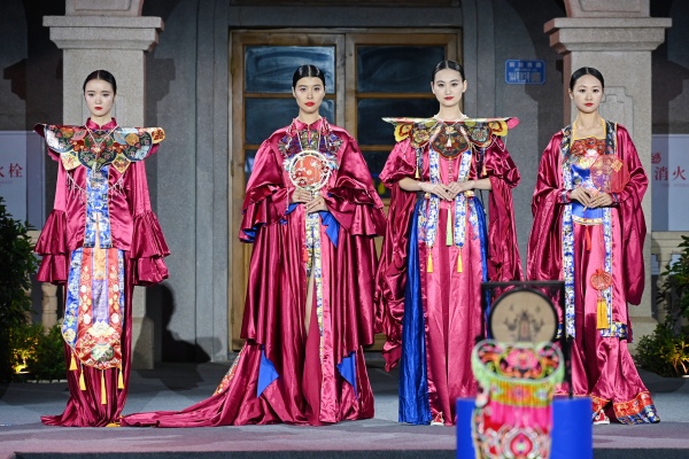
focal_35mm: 165
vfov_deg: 8.3
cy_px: 230
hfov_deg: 12.5
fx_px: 3158
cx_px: 344
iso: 1000
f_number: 4
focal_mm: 110
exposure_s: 1/500
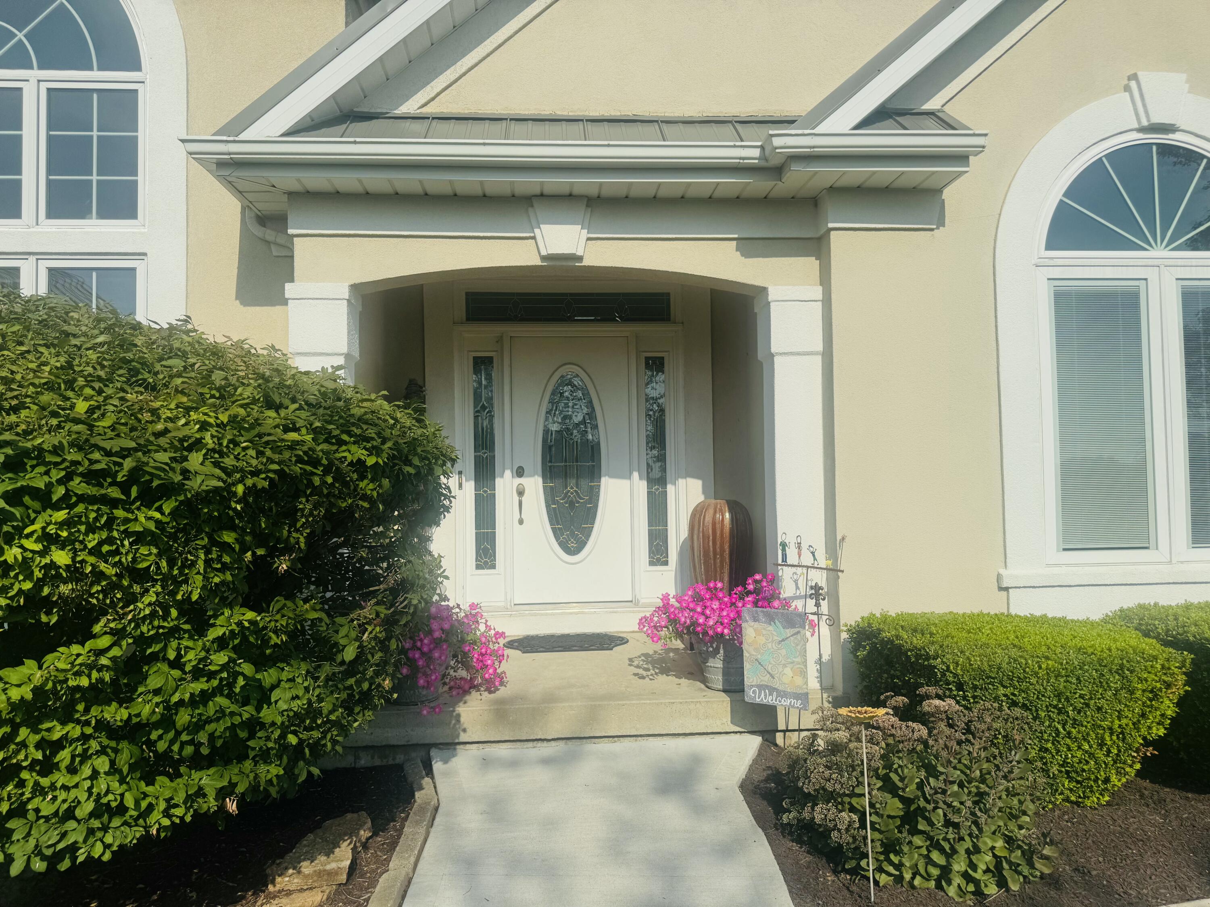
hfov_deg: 71.6
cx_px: 605
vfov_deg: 56.8
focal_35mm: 24
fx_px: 839
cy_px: 454
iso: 80
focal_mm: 6.76
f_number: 1.78
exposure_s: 1/10417
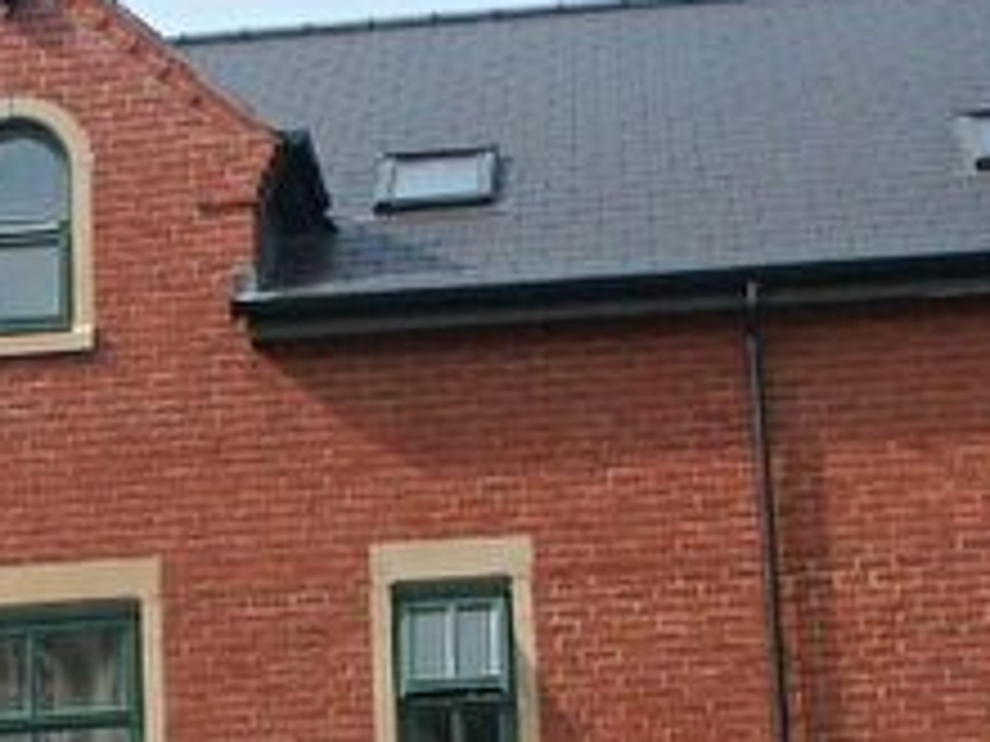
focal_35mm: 105
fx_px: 3003
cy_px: 866
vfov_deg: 13.7
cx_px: 324
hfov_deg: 18.7
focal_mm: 8.52
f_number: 5.6
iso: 100
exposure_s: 1/250
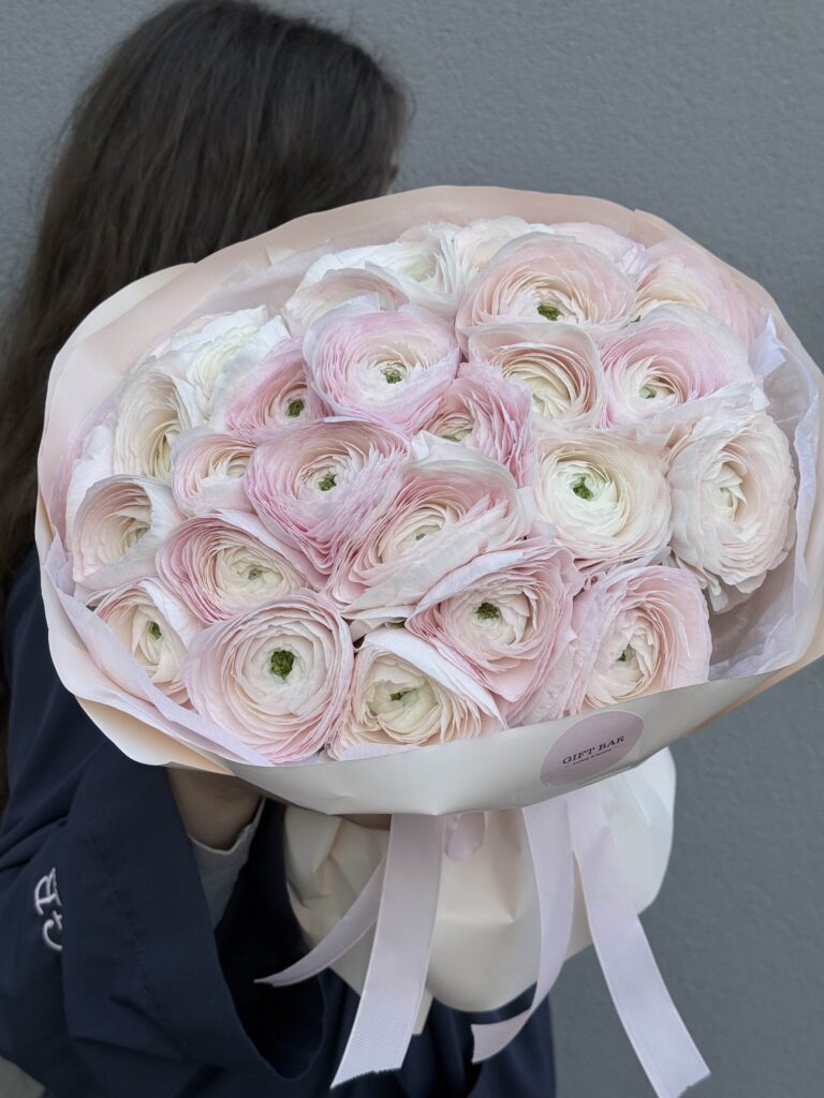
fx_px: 1523
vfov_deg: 39.7
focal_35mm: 48
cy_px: 549
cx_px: 412
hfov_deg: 30.3
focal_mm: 6.8
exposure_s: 1/1027
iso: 64
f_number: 1.8
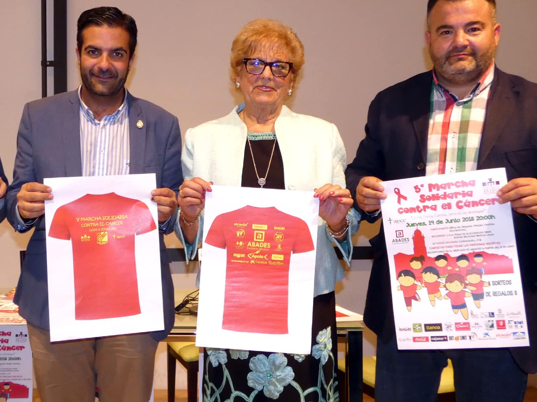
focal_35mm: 44
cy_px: 166
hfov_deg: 42.6
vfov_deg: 32.8
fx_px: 682
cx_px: 199
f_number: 3.3
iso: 320
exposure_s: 1/60
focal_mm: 5.3
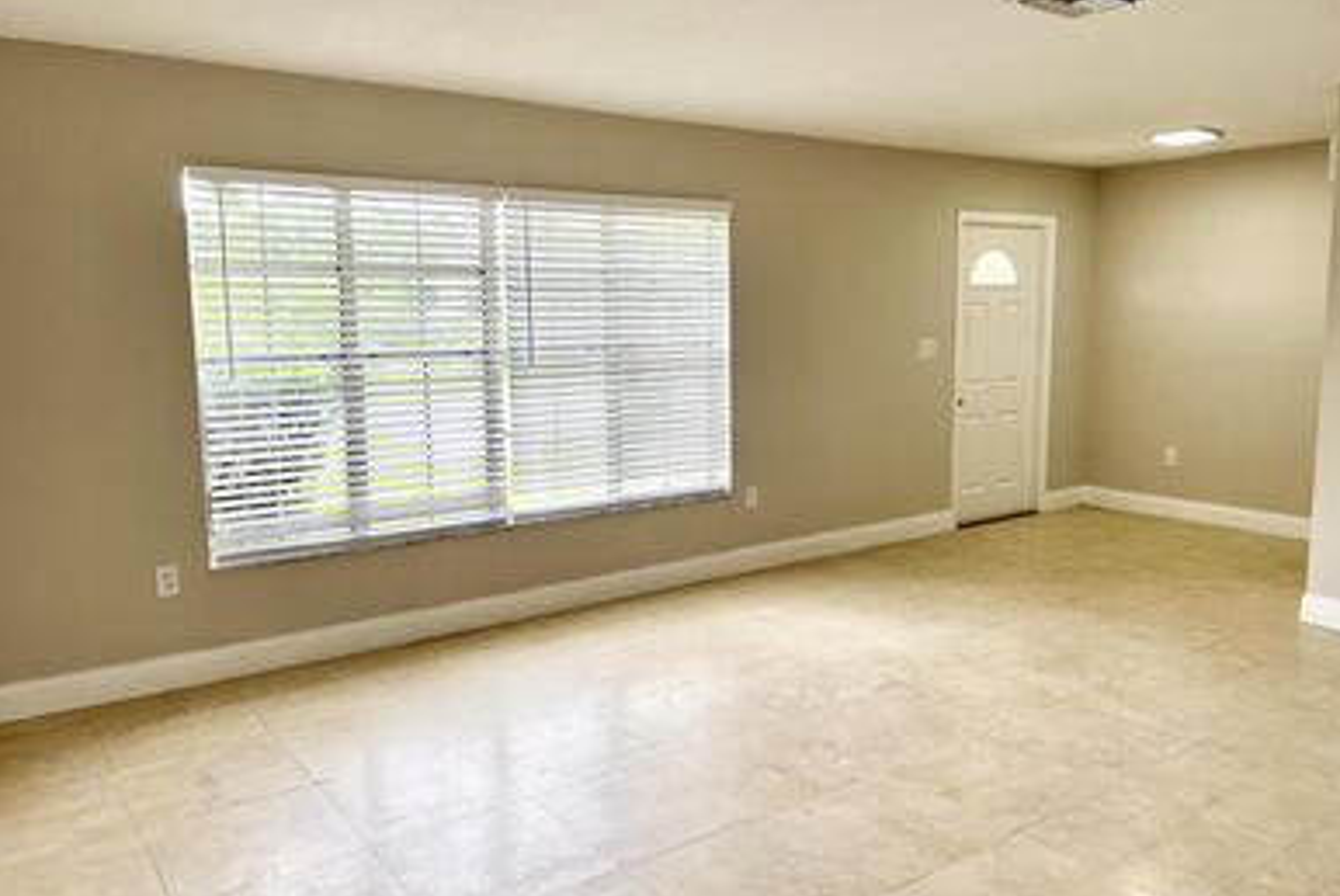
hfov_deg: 65.4
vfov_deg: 46.5
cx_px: 684
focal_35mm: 28
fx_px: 1043
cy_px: 451
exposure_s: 1/129
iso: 64
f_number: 1.5
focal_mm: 5.7
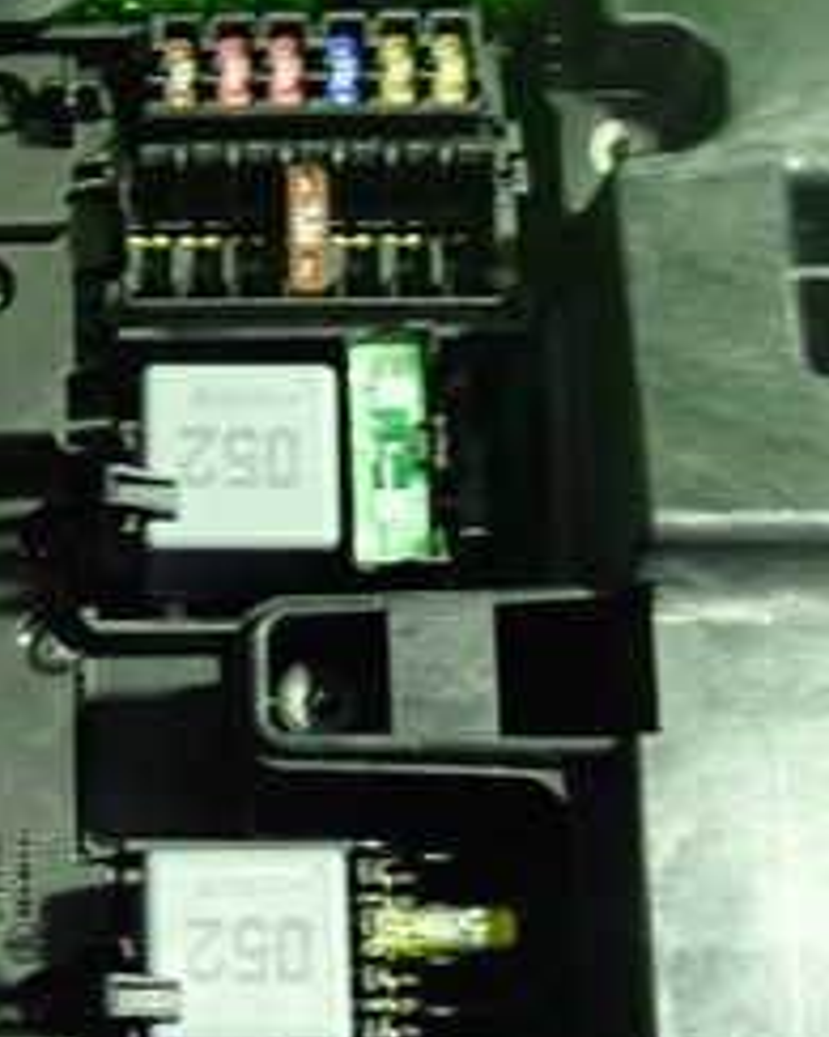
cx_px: -34
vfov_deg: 26.0
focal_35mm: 72
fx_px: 2210
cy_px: 799
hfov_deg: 20.5
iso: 500
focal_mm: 5.4
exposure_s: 1/30
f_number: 2.3
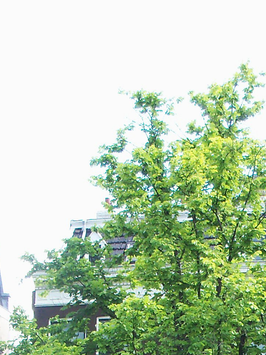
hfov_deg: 10.3
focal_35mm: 143
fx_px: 1465
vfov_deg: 13.1
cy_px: 528
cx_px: 293
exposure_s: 1/160
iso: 64
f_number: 3
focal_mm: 6.3
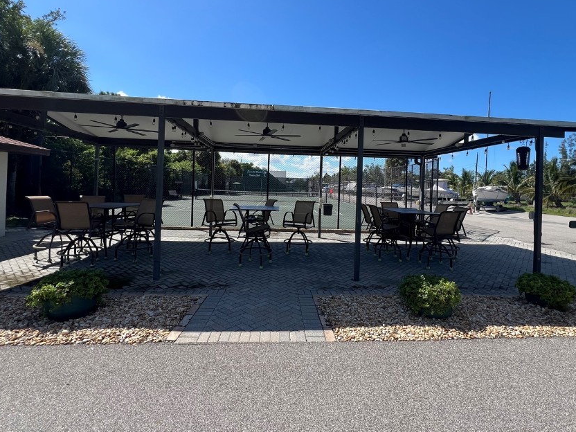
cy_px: 184
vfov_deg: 77.6
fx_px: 266
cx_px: 300
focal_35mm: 16
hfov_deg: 94.4
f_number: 1.8
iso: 32
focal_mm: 1.57
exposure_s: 1/960
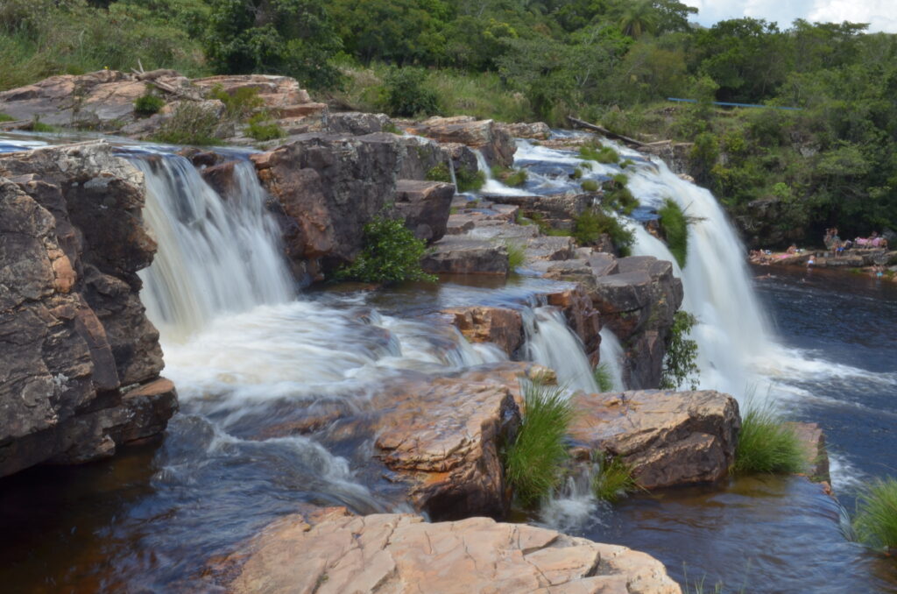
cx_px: 448
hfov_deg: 43.7
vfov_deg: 29.7
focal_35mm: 45
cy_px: 297
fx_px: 1119
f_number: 29
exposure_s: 1/10
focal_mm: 30
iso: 100
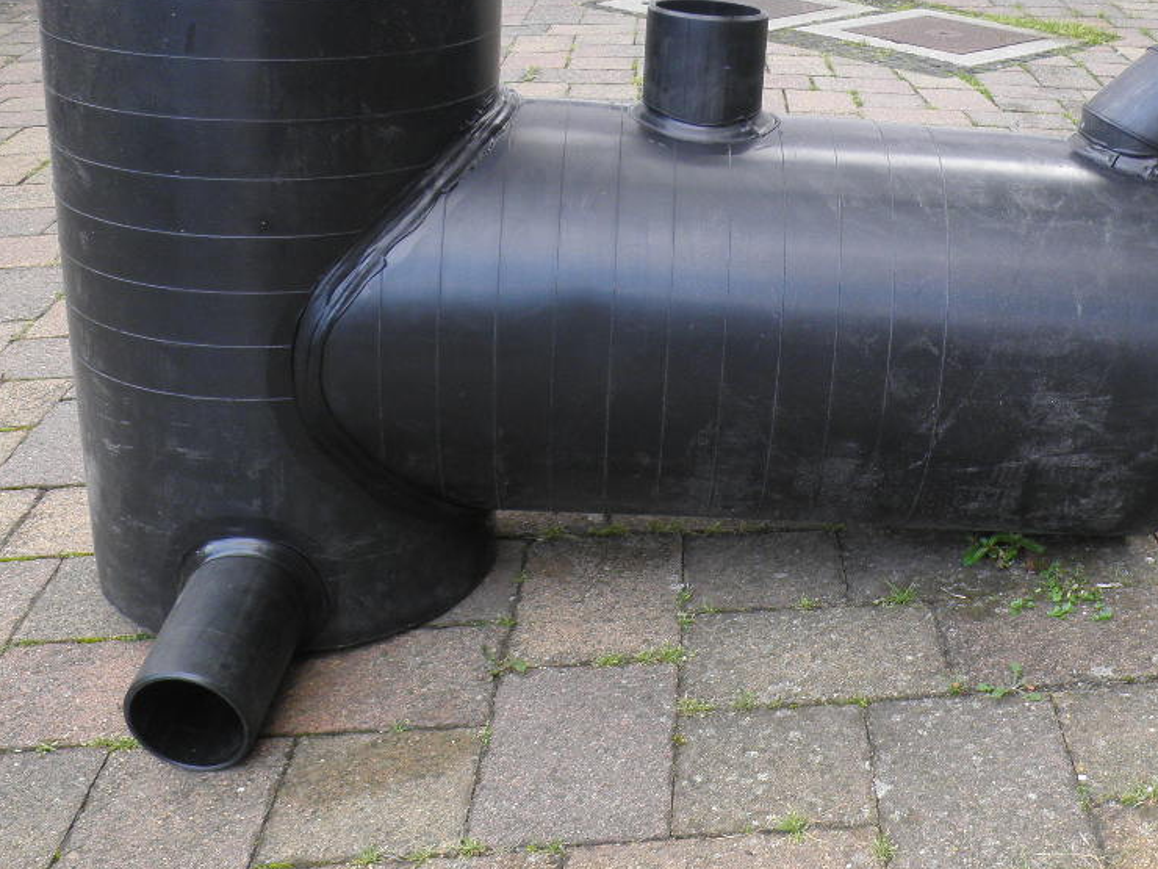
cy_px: 307
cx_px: 746
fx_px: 1505
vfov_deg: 32.0
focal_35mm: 45
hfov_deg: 41.7
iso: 64
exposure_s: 1/40
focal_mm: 4.7
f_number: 2.8
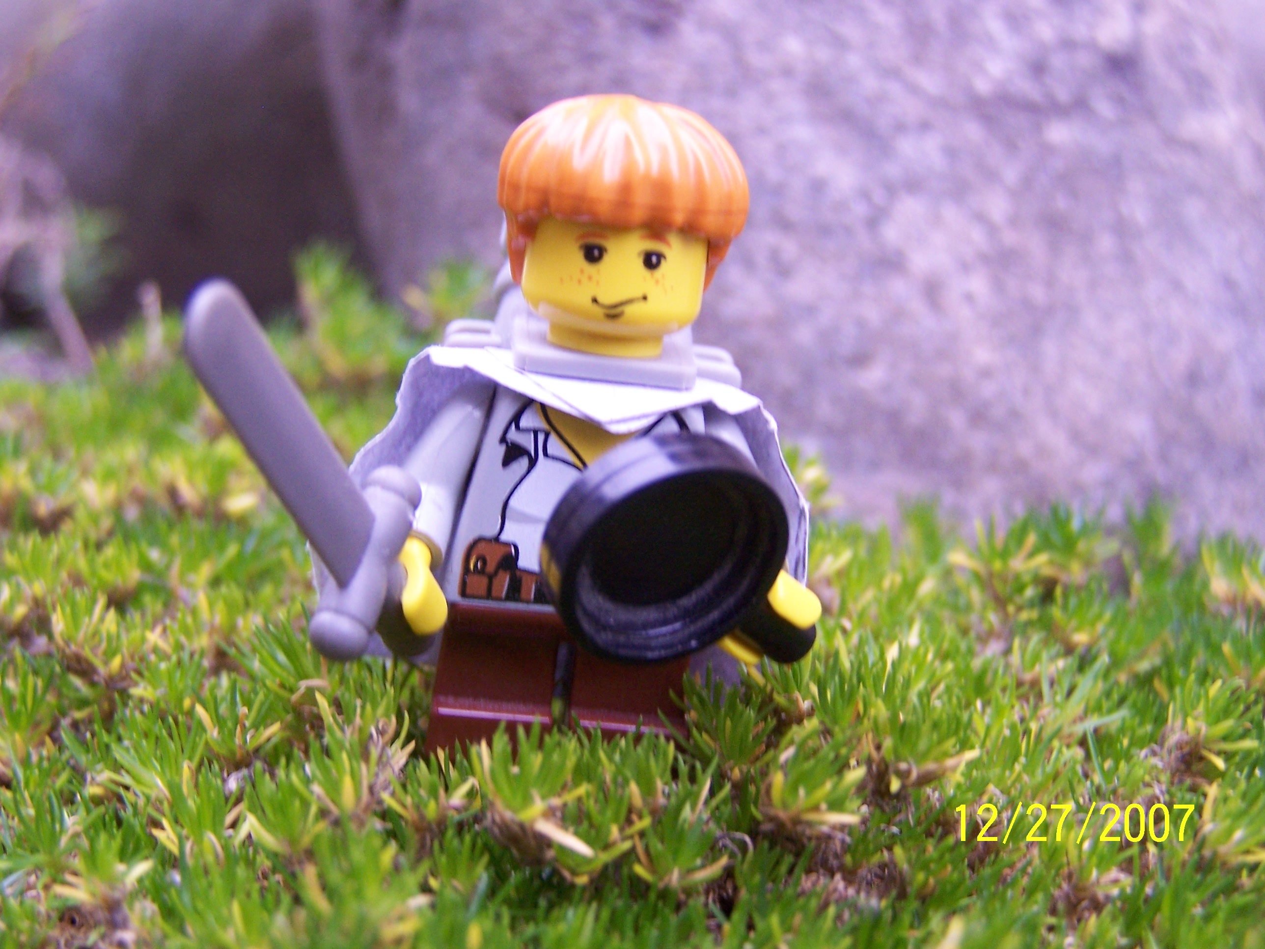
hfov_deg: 34.3
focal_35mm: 56
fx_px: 2046
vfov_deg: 26.1
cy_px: 474
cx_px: 632
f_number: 3.1
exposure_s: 1/30
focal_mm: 9.3
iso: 140
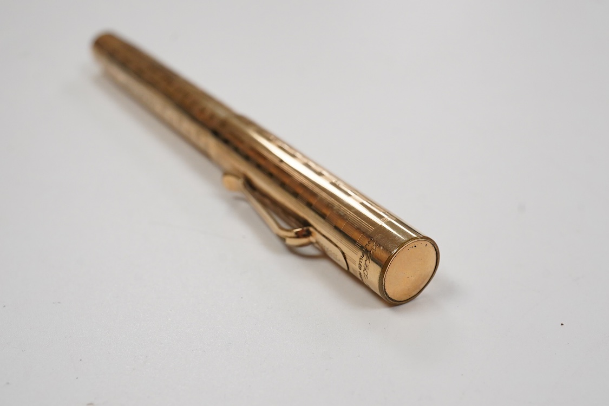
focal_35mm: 45
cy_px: 203
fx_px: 761
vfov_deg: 29.9
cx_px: 304
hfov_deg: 43.6
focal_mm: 30
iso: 2500
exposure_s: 1/200
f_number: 14
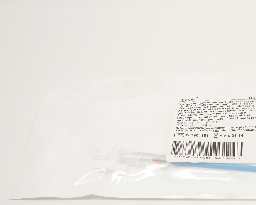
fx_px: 439
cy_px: 130
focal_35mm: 58
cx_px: 246
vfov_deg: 26.1
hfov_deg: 30.5
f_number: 6.3
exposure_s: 1/60
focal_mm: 20
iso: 400
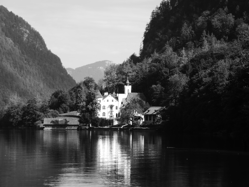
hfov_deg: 14.7
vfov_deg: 11.1
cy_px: 94
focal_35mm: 134
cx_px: 124
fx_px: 964
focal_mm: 24.2
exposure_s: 1/320
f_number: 4.9
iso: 100
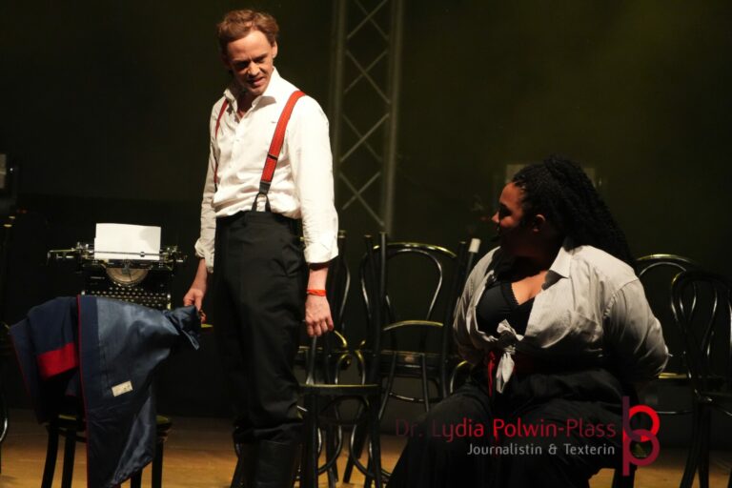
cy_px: 244
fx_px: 9149
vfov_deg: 3.1
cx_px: 366
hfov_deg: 4.6
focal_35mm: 450
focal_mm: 300
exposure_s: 1/320
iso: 6400
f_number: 6.3
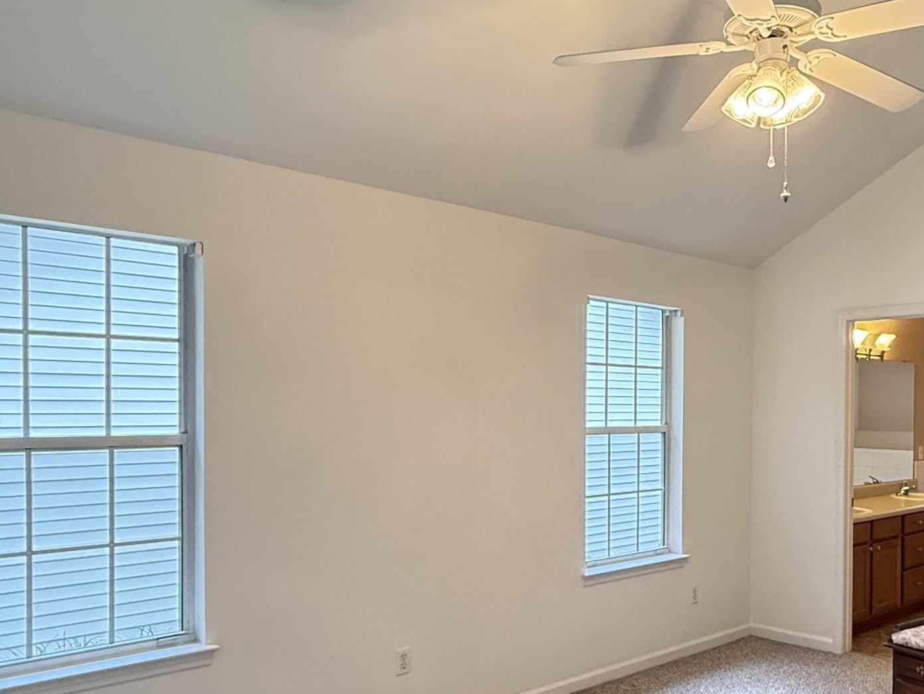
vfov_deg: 45.2
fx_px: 828
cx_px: 607
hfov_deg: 57.2
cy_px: 421
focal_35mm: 31
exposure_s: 1/60
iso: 500
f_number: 2.2
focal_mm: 2.22
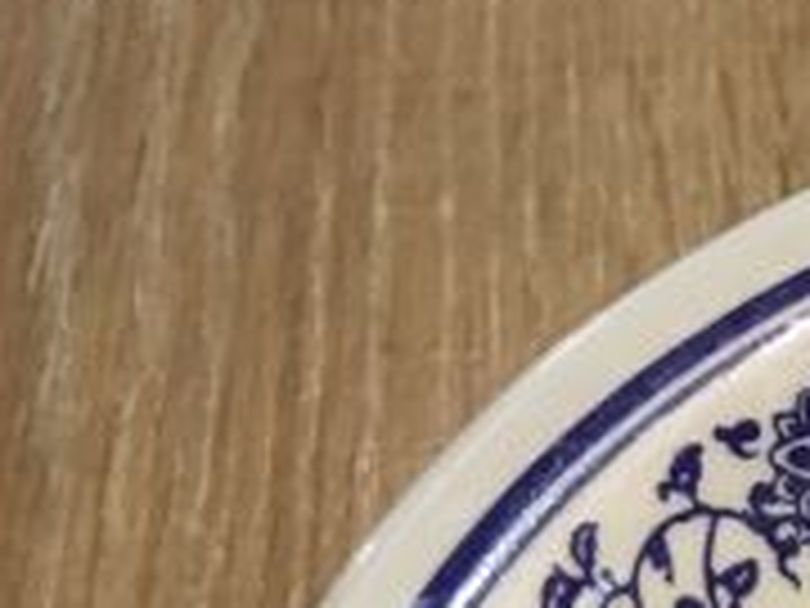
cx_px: 1494
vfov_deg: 12.3
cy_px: 1007
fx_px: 2644
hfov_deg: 15.0
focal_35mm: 113
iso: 100
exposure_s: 1/17
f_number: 2.2
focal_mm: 4.15
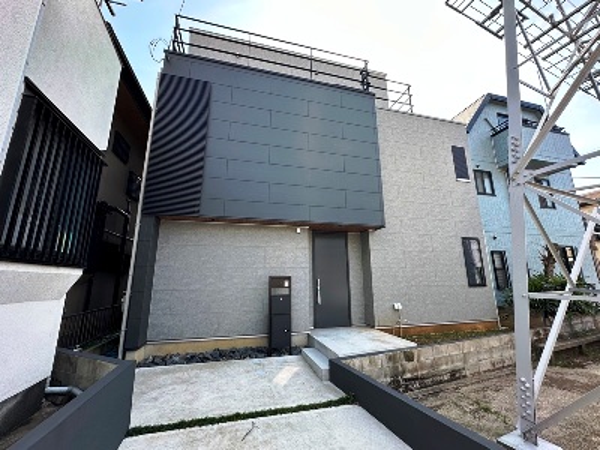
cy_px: 225
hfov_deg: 102.1
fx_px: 243
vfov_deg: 85.7
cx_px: 300
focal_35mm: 14
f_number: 2.2
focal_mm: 2.22
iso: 40
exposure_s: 1/296
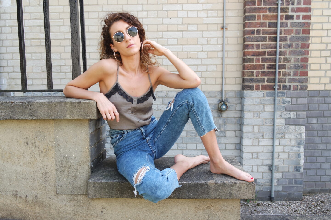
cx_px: 166
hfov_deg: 61.9
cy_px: 110
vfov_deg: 43.6
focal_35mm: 30
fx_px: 276
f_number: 4
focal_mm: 20
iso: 100
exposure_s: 1/125
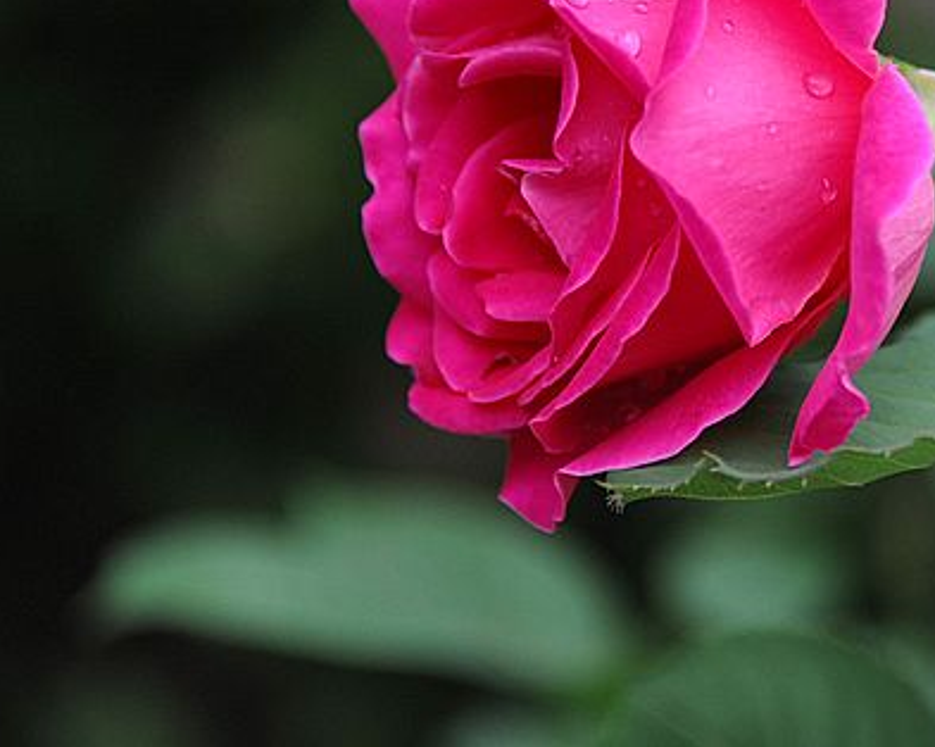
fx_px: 15848
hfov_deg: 3.4
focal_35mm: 573
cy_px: 165
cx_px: 837
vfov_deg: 2.7
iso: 800
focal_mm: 300
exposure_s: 1/100
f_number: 5.6
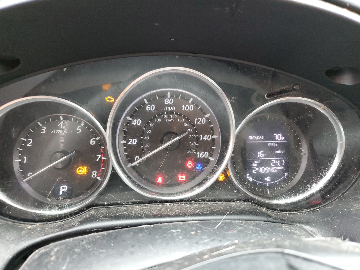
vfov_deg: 53.1
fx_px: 270
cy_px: 135
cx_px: 180
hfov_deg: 67.3
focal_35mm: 26
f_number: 1.5
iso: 280
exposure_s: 1/60.2
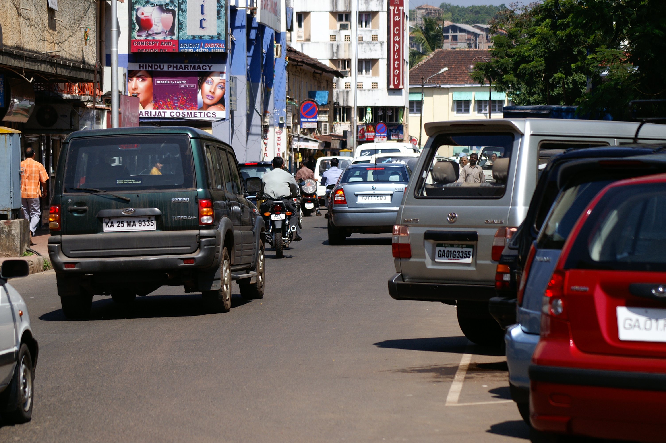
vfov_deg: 9.1
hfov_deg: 13.7
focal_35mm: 150
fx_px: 2773
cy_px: 222
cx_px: 333
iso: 200
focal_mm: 100
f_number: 5.6
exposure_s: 1/1600
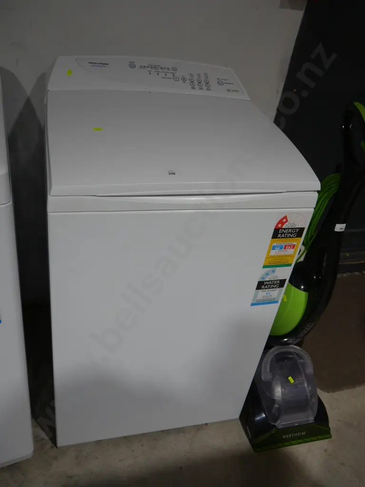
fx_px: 478
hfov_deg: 41.8
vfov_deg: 54.0
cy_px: 244
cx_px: 182
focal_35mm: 34
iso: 200
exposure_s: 1/100
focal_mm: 17
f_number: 4
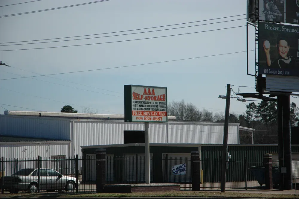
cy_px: 100
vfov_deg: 13.0
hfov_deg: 19.5
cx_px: 150
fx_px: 871
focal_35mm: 105
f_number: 4.5
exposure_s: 1/2000
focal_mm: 70
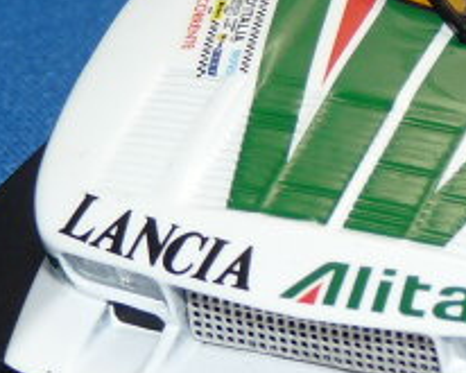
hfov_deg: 5.4
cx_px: 550
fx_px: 4940
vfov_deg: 4.3
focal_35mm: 358
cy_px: -18
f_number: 4
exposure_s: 1/40
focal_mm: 11.9
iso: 100
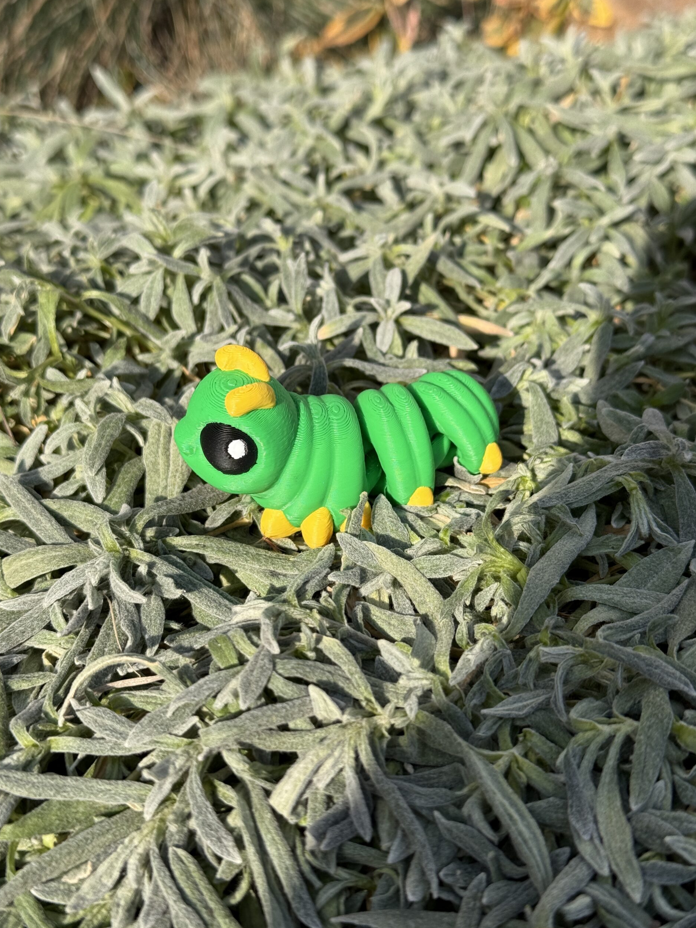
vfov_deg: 38.9
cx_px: 350
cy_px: 459
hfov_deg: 29.7
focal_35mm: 49
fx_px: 1314
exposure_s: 1/2762
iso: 64
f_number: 1.78
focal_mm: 6.76
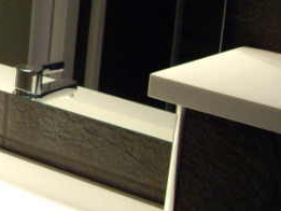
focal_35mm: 131
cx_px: -184
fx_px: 1064
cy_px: 27
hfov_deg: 13.8
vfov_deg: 11.3
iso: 400
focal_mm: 7.9
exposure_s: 1/80
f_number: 2.8
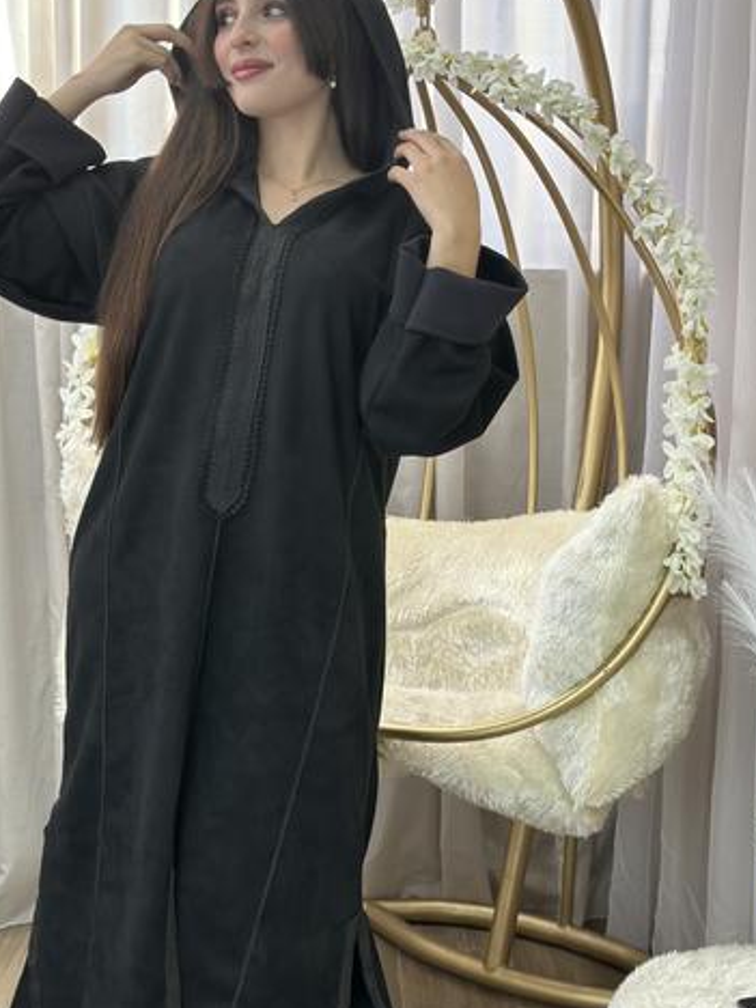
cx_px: 376
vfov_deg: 31.2
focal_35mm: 62
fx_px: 1805
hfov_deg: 23.7
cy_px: 532
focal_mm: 6.86
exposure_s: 1/236
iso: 80
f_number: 1.78
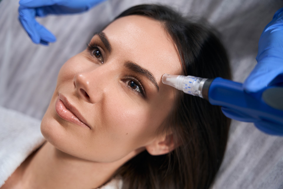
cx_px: 142
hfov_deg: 43.0
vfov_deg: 29.4
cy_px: 94
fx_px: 359
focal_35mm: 46
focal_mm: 45.7
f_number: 2.8
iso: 320
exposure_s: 1/250
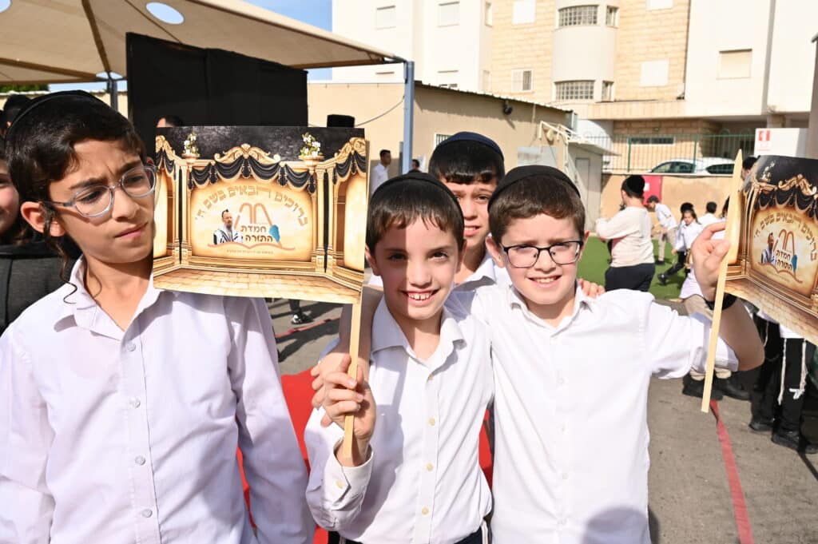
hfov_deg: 62.0
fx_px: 681
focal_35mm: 30
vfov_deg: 43.5
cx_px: 409
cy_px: 272
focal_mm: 30
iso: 100
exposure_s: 1/200
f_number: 10
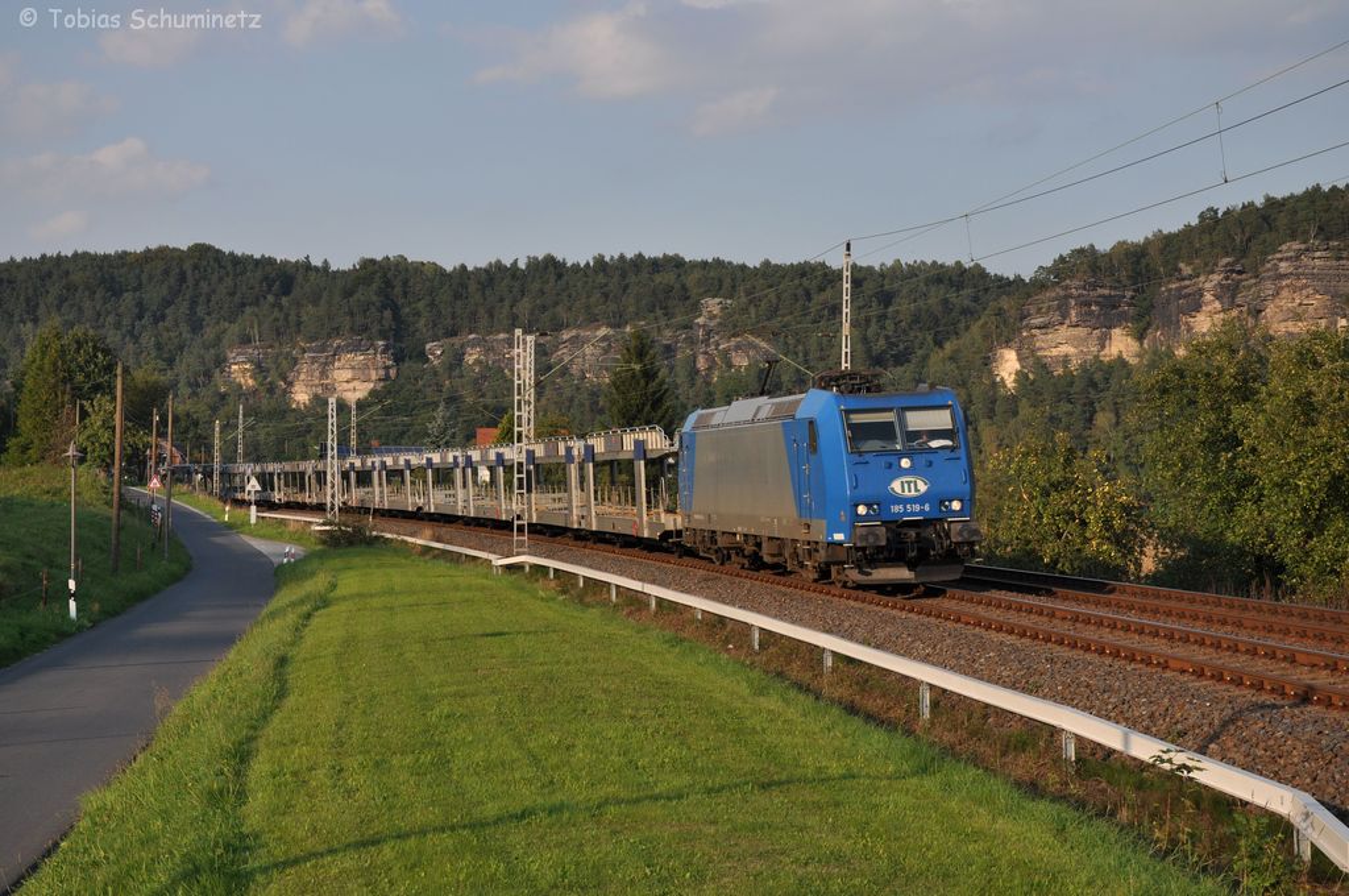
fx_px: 2526
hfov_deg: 29.9
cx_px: 674
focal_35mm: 68
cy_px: 448
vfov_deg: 20.1
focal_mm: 45
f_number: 8
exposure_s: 1/640
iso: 250
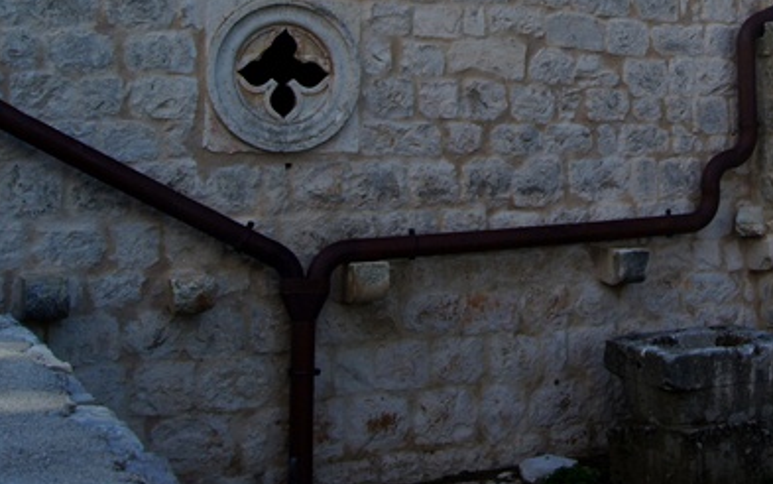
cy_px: -26
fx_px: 1180
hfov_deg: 34.9
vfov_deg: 22.1
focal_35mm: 56
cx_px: 641
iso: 100
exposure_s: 1/50
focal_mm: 18
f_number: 10
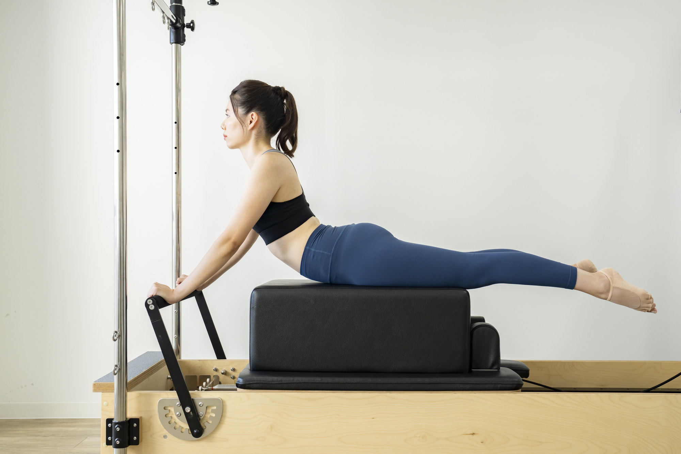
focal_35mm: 39
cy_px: 227
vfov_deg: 34.2
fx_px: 738
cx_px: 340
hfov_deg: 49.6
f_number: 5
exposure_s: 1/320
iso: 500
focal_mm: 39
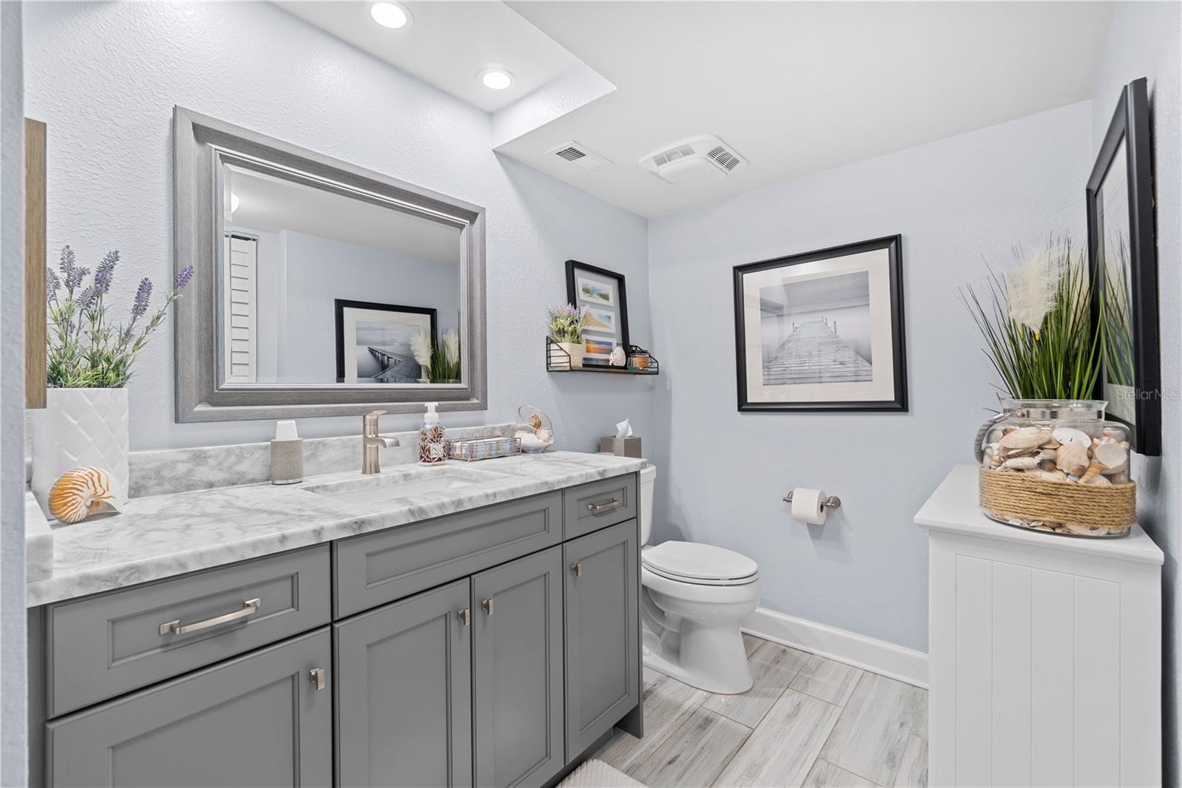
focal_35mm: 15
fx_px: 492
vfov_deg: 77.3
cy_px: 394
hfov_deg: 100.4
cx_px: 591
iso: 250
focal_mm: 10
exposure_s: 1/2
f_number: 8
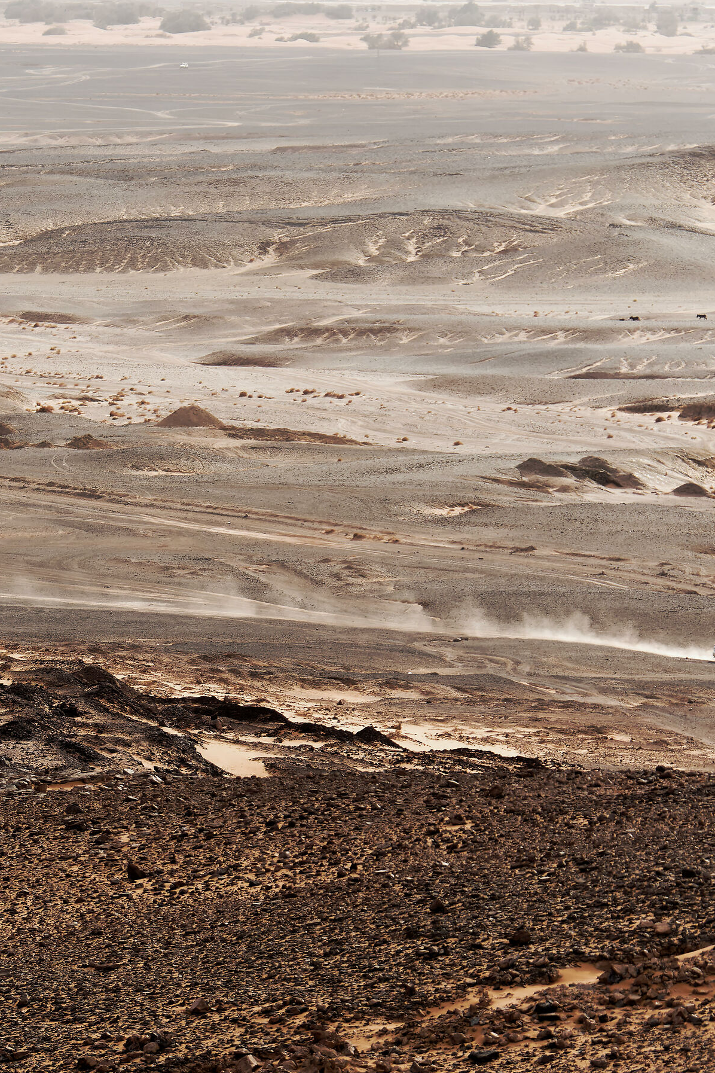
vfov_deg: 7.2
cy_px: 538
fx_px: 8579
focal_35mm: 288
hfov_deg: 4.8
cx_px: 246
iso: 200
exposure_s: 1/1000
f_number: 4.5
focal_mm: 100
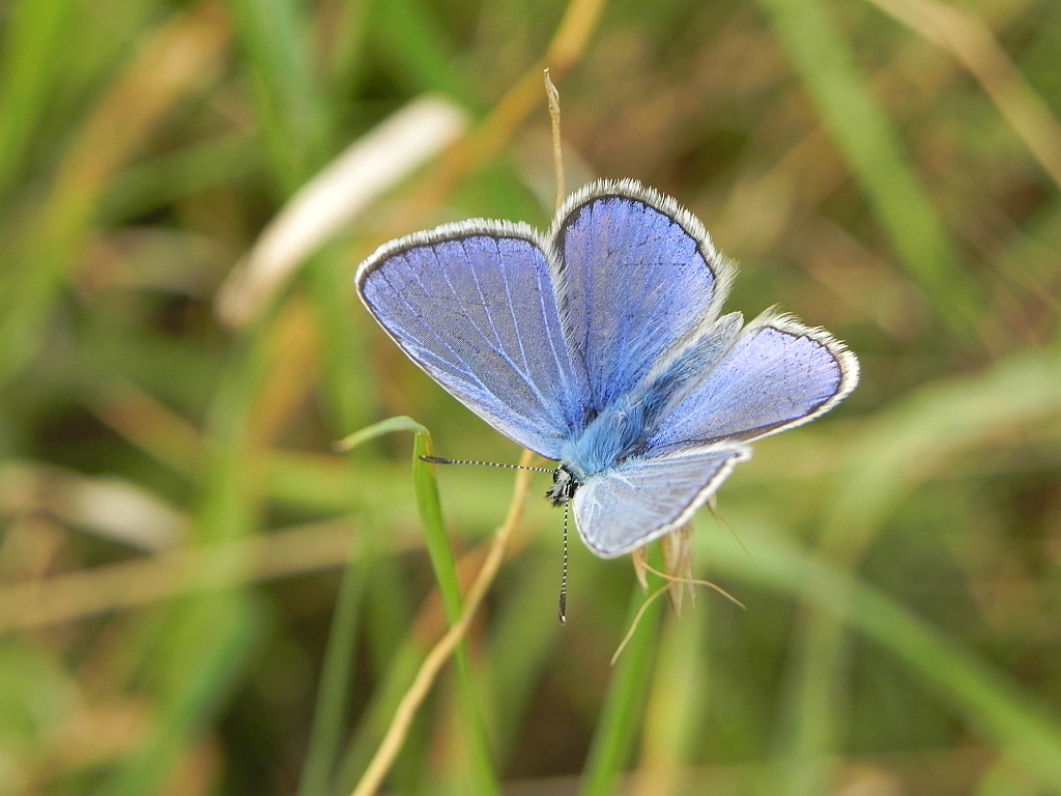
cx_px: 530
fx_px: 2912
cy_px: 398
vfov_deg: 15.6
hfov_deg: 20.7
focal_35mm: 95
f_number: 4
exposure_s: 1/143
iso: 160
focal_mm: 16.9
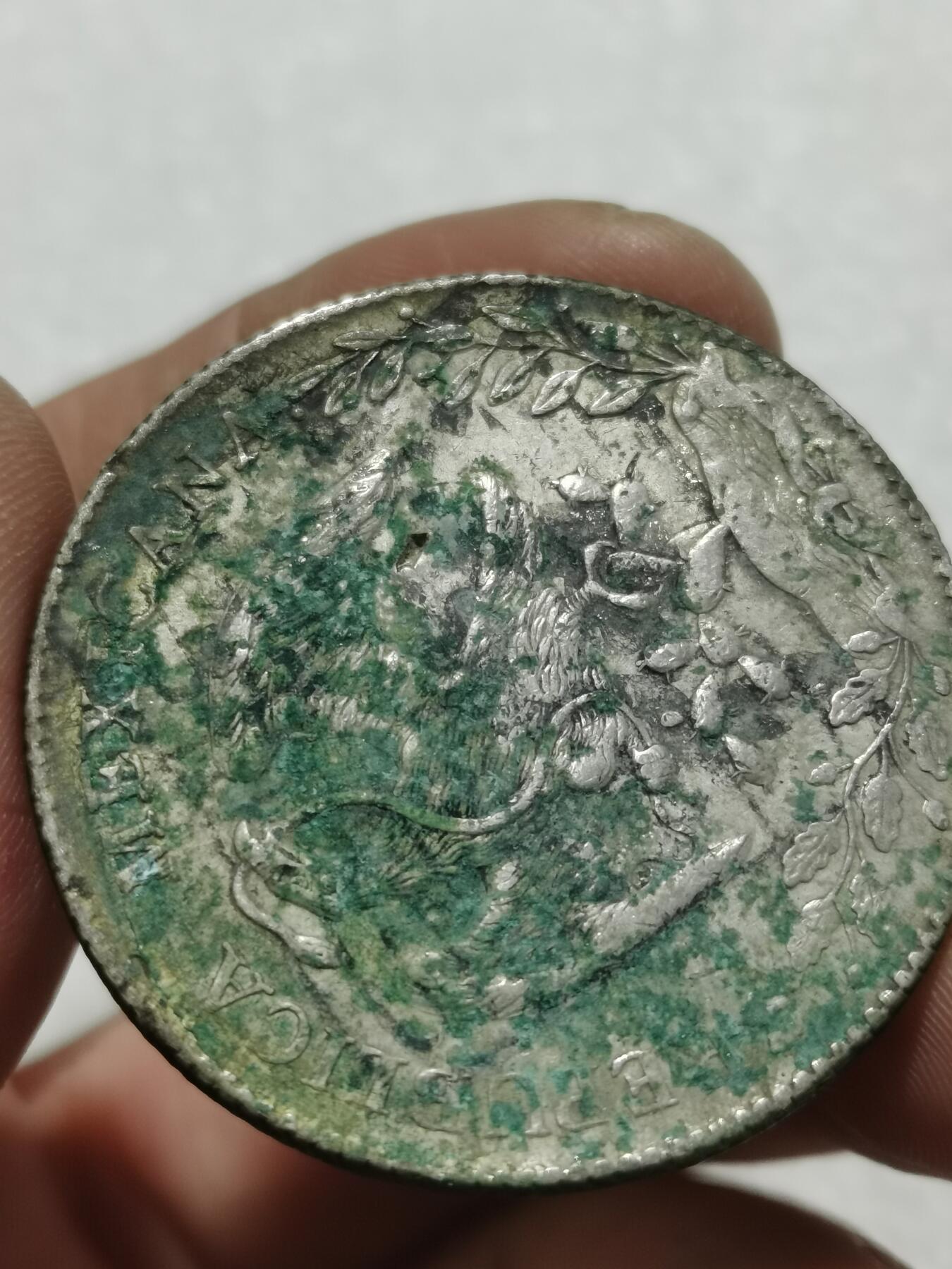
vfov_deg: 31.2
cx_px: 476
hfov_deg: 23.7
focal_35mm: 62
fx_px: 2273
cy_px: 634
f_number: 1.8
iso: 100
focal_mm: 5.58
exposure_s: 1/100
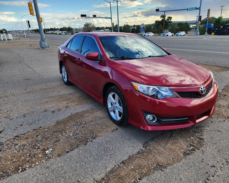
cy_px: 92
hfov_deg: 70.2
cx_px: 121
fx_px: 163
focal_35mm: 24
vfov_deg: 58.8
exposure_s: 1/251
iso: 12
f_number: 1.8
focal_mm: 6.4
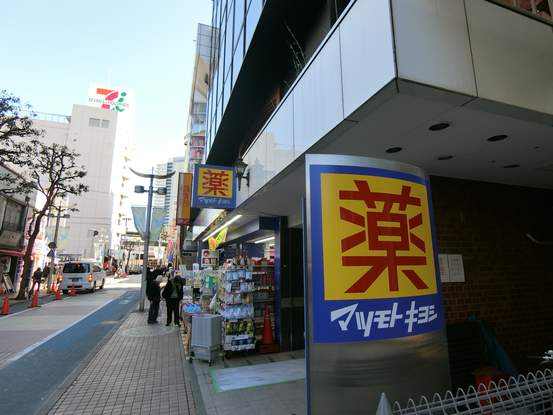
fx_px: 304
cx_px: 276
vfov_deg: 68.7
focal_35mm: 19
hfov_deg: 84.7
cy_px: 208
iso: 80
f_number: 2.7
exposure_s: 1/320
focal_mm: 4.06
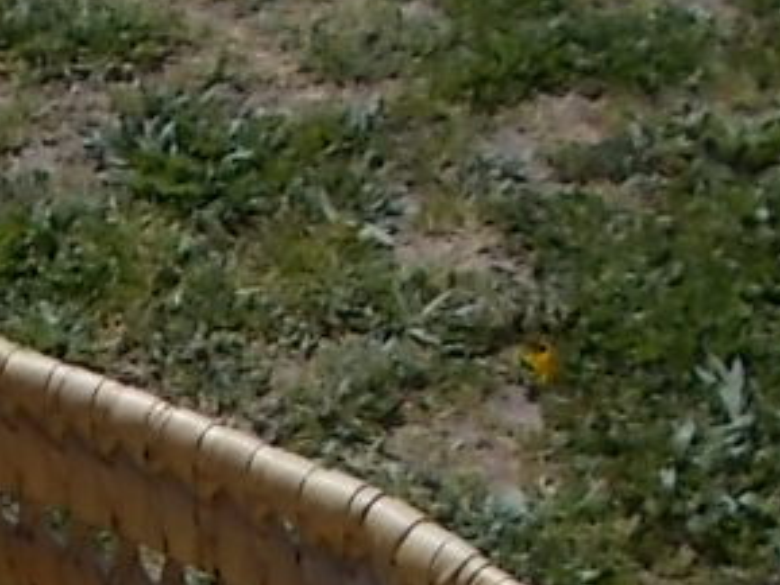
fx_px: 3246
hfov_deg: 13.4
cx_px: -132
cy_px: 1539
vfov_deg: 9.0
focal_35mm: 144
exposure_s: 1/320
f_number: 8
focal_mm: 4.6
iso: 80
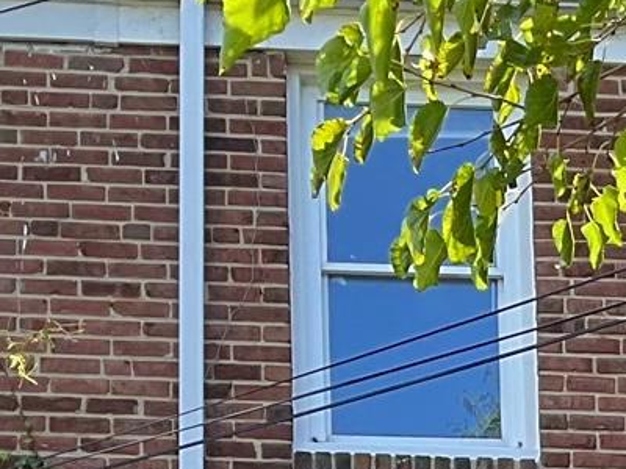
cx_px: 776
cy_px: 1099
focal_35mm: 146
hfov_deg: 13.1
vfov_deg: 9.2
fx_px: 2640
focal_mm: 3
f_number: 1.8
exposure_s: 1/194
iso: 16
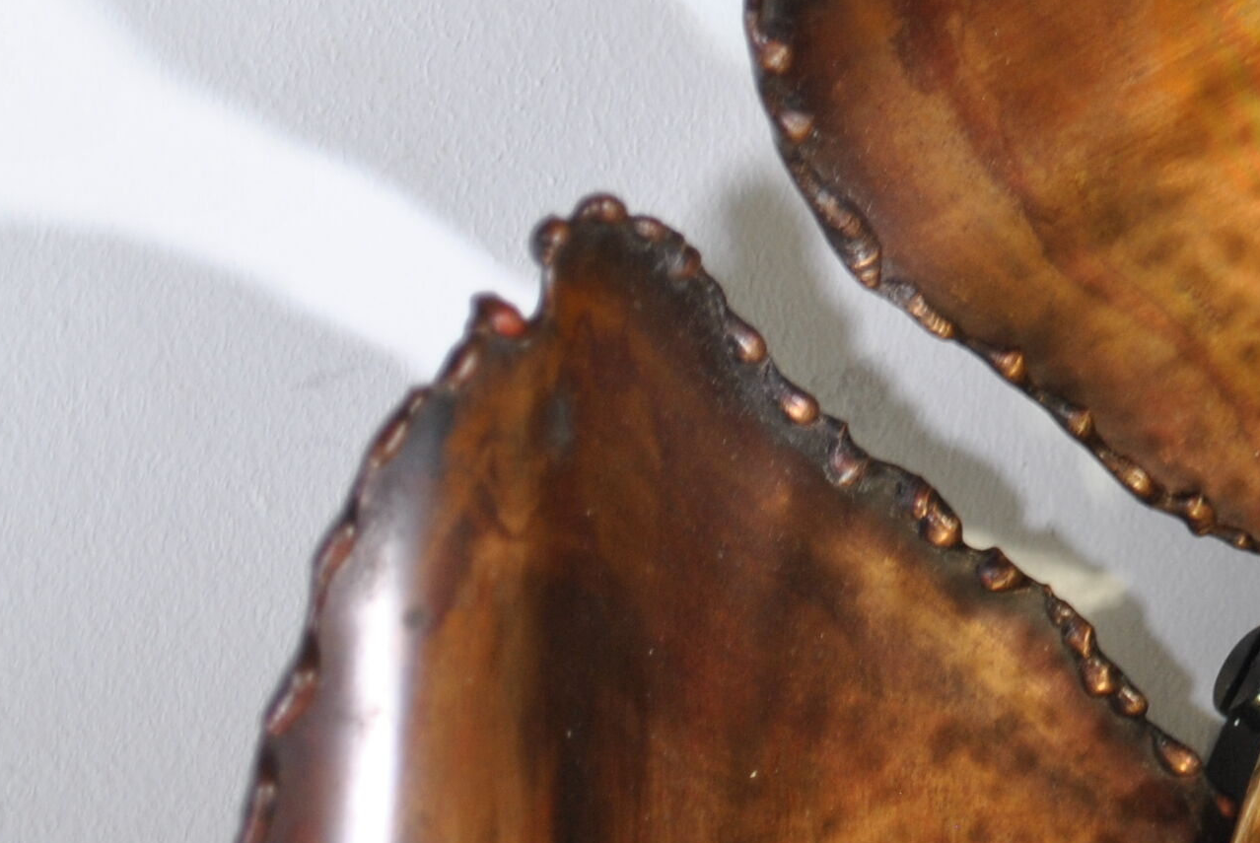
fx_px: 7007
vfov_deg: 6.8
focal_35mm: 200
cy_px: -161
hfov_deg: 10.1
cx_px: 1533
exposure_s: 1/13
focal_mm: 44
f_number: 5.3
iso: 200
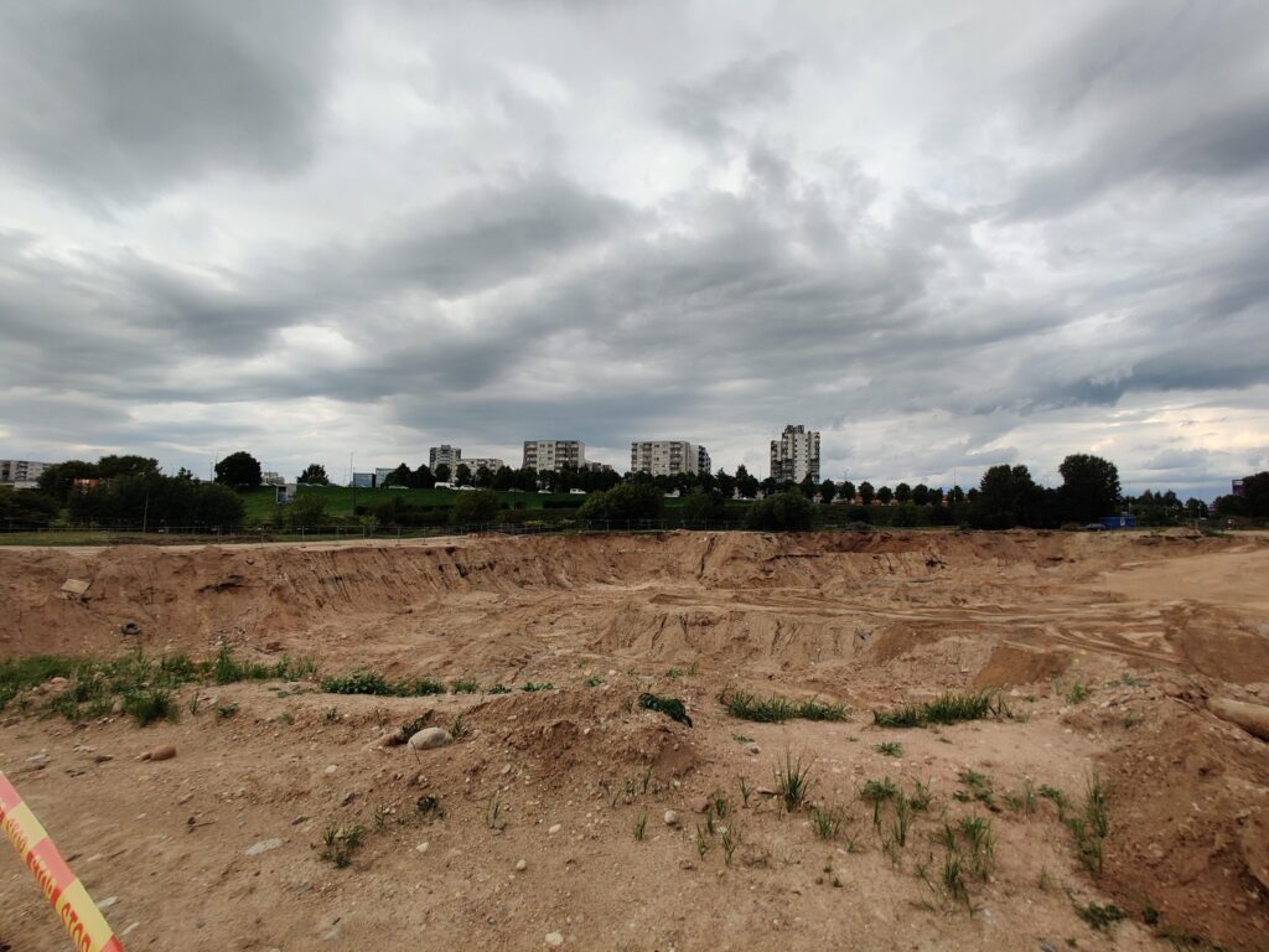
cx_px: 634
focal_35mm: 13
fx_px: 477
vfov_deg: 89.9
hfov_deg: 106.2
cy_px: 476
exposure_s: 1/736
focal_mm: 2.25
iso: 125
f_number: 2.2
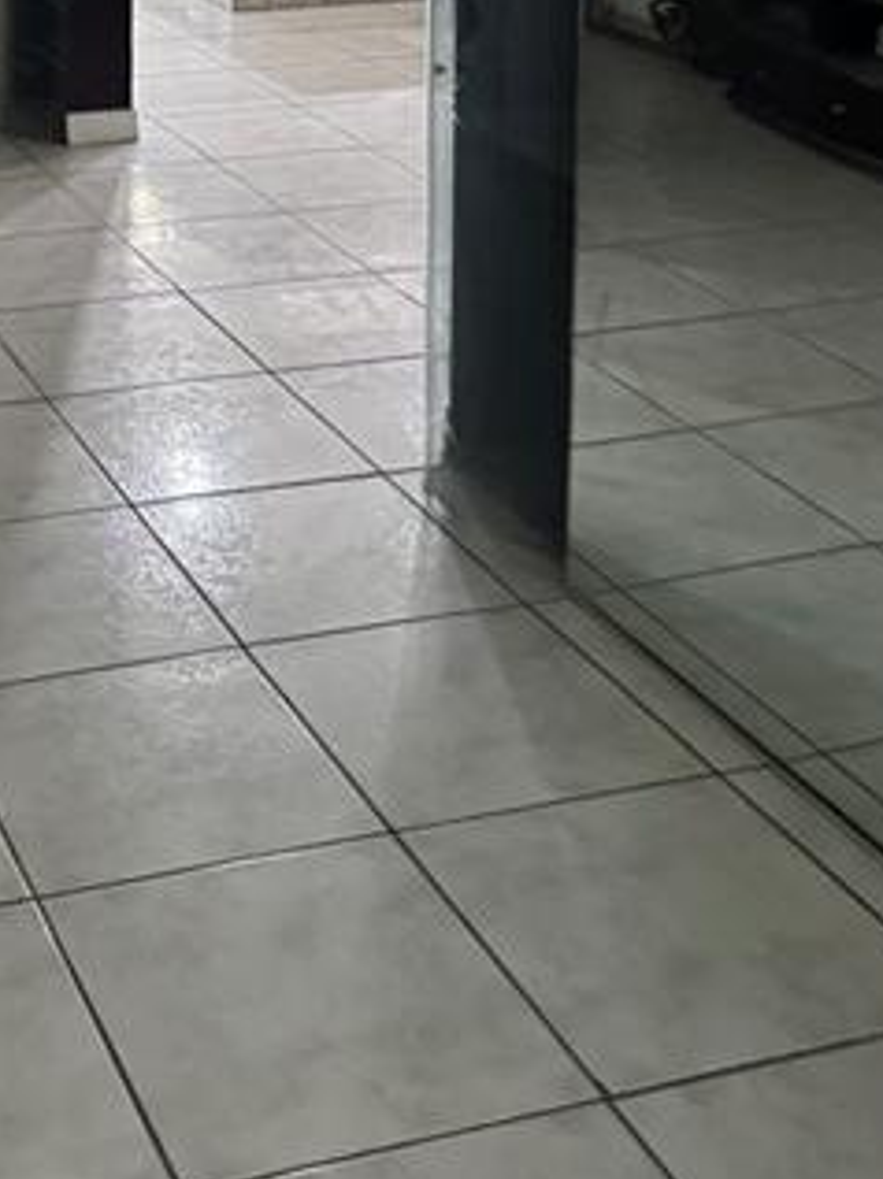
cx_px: -15
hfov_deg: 24.0
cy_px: -108
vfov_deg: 30.0
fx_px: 1975
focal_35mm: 58
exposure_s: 1/40
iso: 800
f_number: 1.78
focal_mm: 6.76
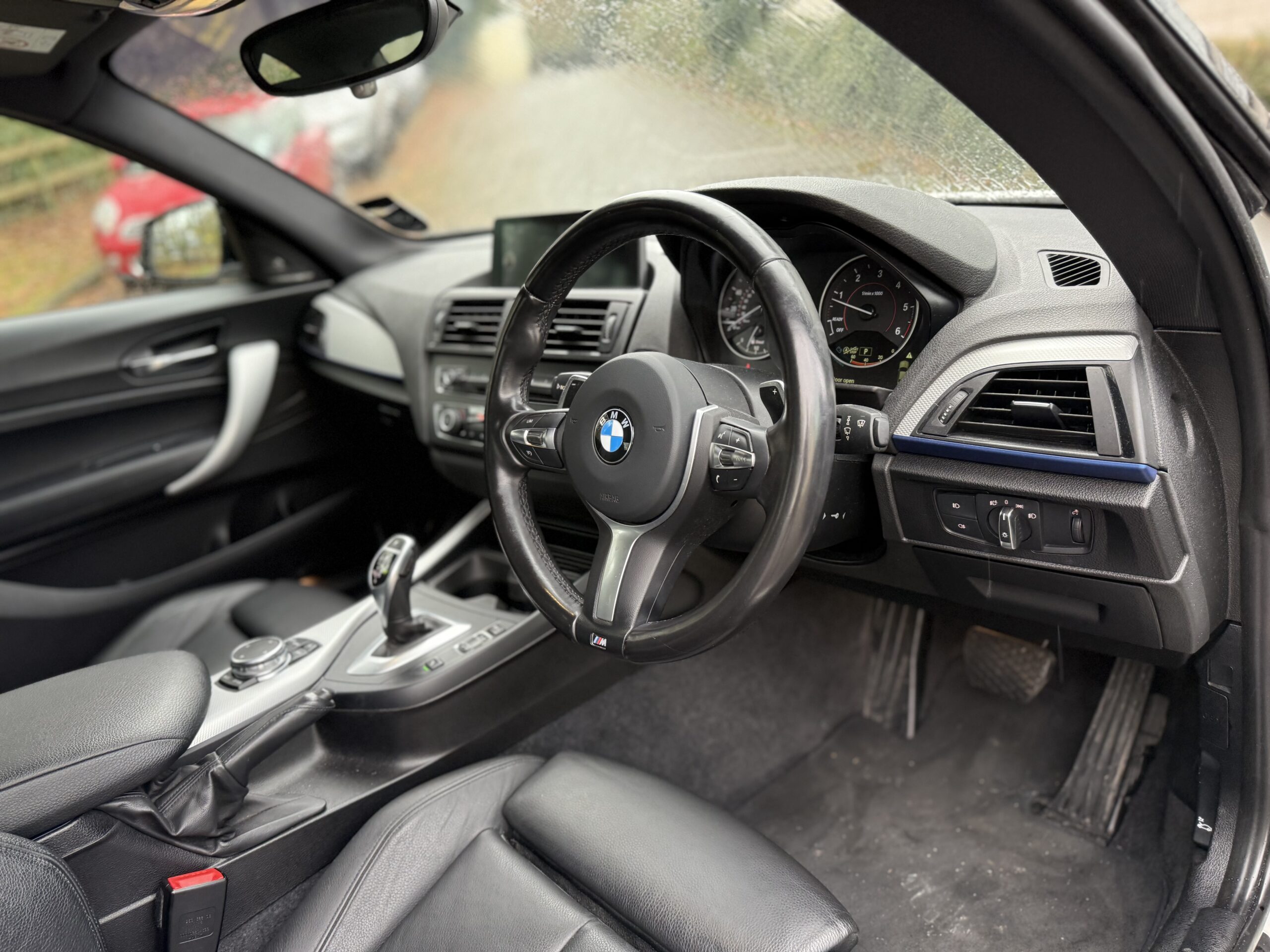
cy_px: 476
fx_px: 881
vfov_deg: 56.8
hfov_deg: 71.6
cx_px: 635
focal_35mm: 24
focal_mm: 6.76
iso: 200
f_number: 1.78
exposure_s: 1/87
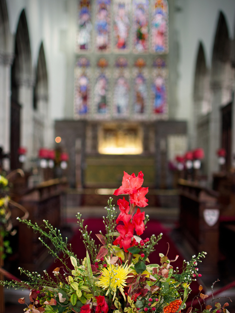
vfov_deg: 31.8
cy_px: 186
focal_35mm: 61
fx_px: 548
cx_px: 120
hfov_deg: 24.2
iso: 200
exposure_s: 1/100
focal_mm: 35
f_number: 1.8
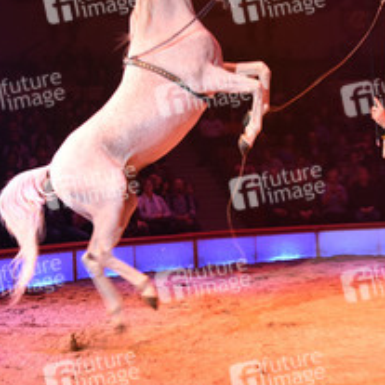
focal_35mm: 74
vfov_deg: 23.3
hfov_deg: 23.3
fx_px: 931
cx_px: 228
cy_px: 141
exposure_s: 1/60
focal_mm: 40
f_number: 6.3
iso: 2500
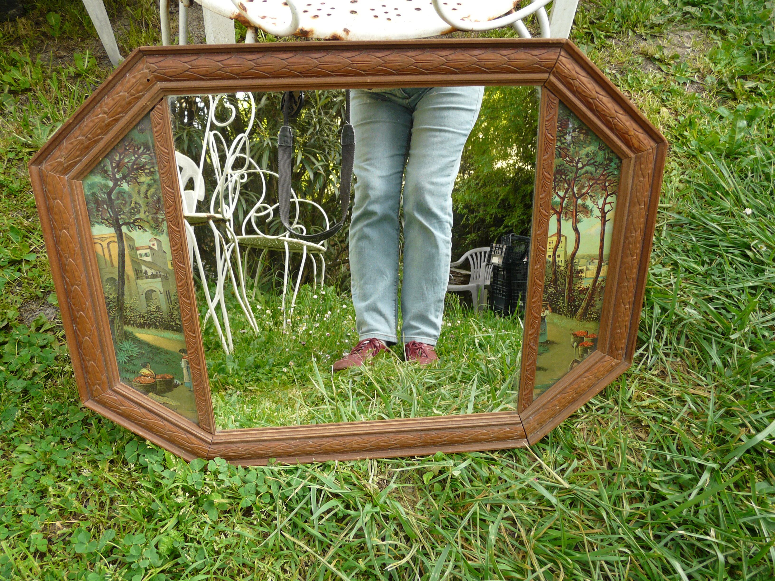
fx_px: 627
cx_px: 388
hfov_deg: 63.4
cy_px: 290
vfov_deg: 49.7
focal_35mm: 28
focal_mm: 4.6
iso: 100
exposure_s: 1/80
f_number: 2.8
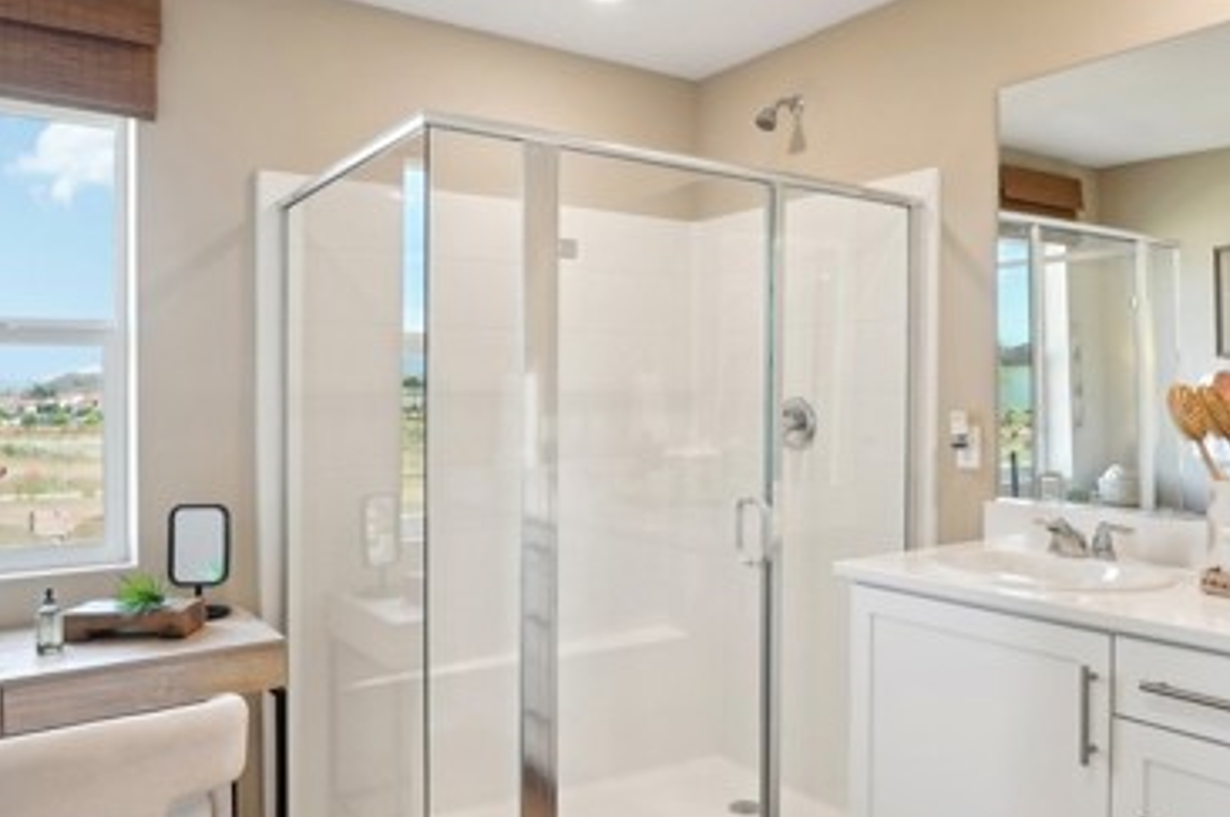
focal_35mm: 28
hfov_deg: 65.5
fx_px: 955
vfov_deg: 46.3
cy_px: 390
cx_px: 642
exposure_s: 1/20
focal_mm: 16
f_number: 8
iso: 400
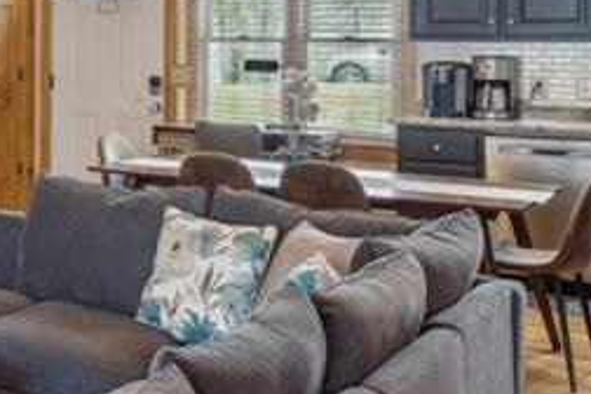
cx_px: -237
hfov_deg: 25.3
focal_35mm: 65
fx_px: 1067
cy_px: 53
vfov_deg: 20.6
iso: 400
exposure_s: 1/10
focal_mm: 16
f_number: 5.6
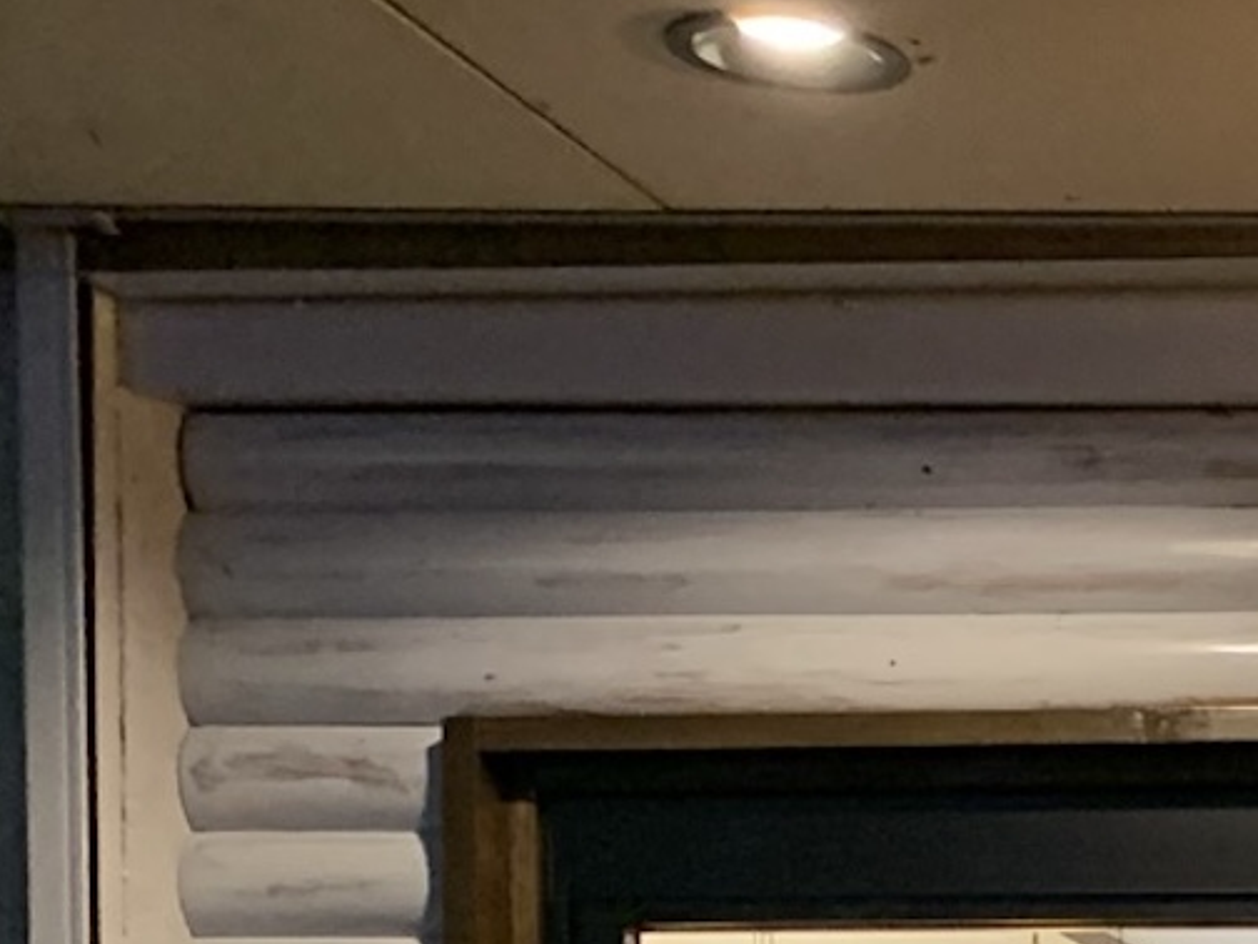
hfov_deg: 12.8
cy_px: 1862
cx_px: 2743
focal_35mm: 129
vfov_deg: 10.6
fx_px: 4688
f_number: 1.8
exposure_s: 1/60
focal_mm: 4.25
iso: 200
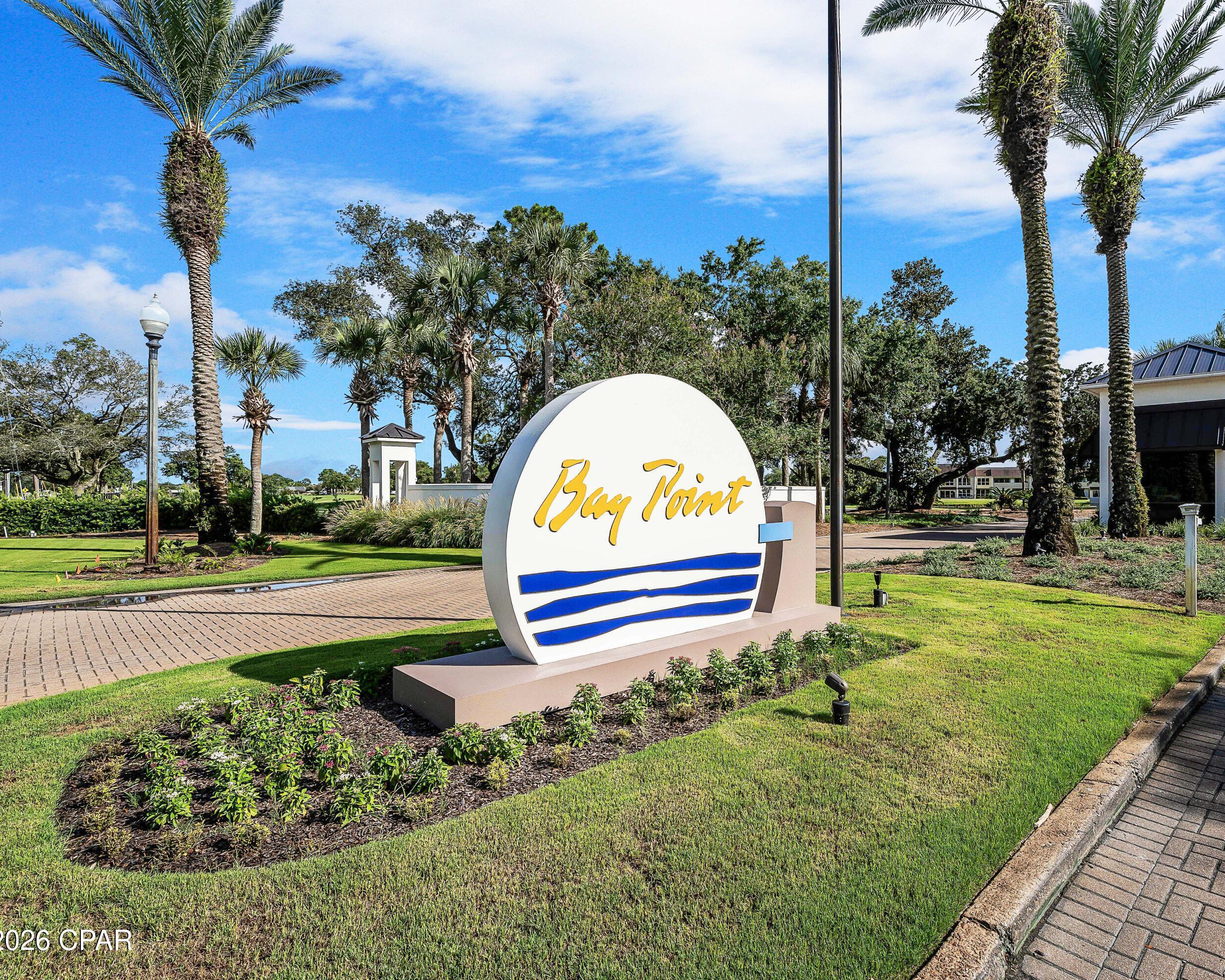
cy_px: 492
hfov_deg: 89.0
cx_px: 706
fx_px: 616
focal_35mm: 17
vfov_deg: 77.0
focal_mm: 15
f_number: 10
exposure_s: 1/200
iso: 100
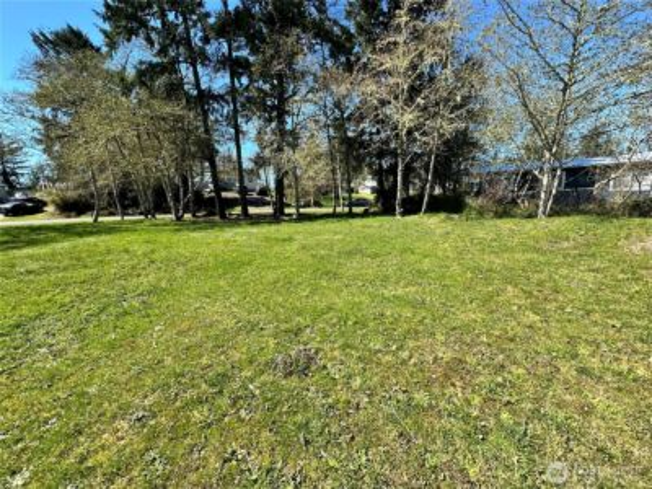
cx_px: 326
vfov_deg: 85.7
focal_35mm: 14
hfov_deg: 102.1
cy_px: 244
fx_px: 264
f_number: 2.2
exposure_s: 1/807
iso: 40
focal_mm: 2.22
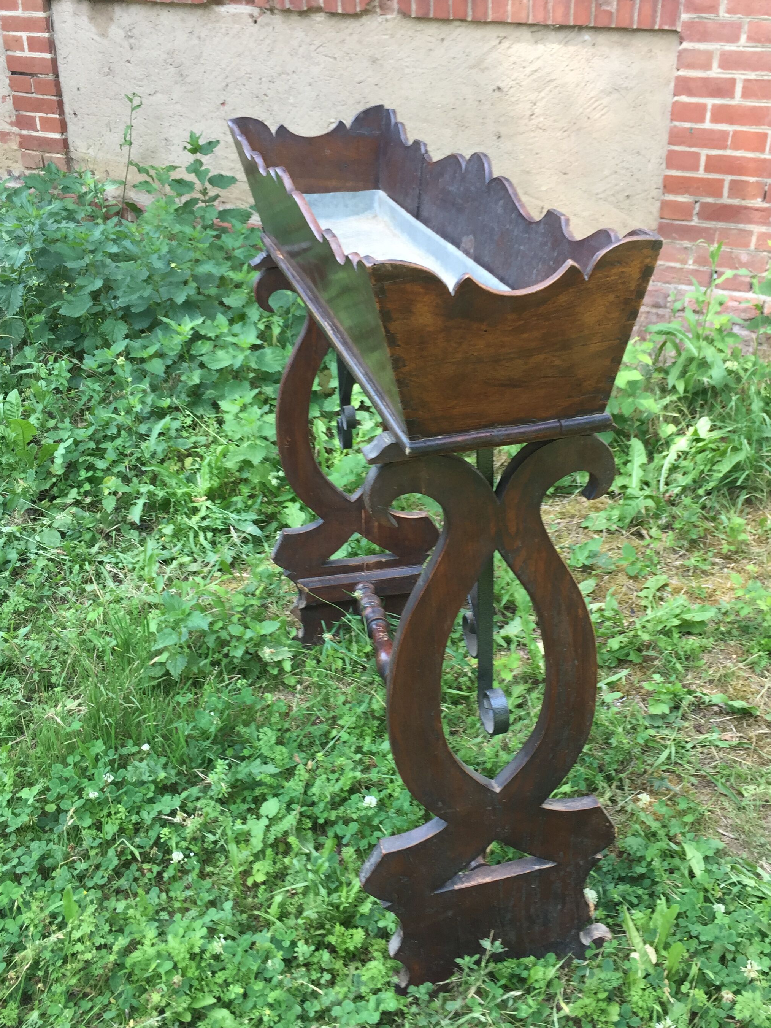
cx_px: 437
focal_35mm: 35
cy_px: 520
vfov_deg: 52.6
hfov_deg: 40.6
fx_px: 1039
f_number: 2.2
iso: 40
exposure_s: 1/100
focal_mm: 4.15
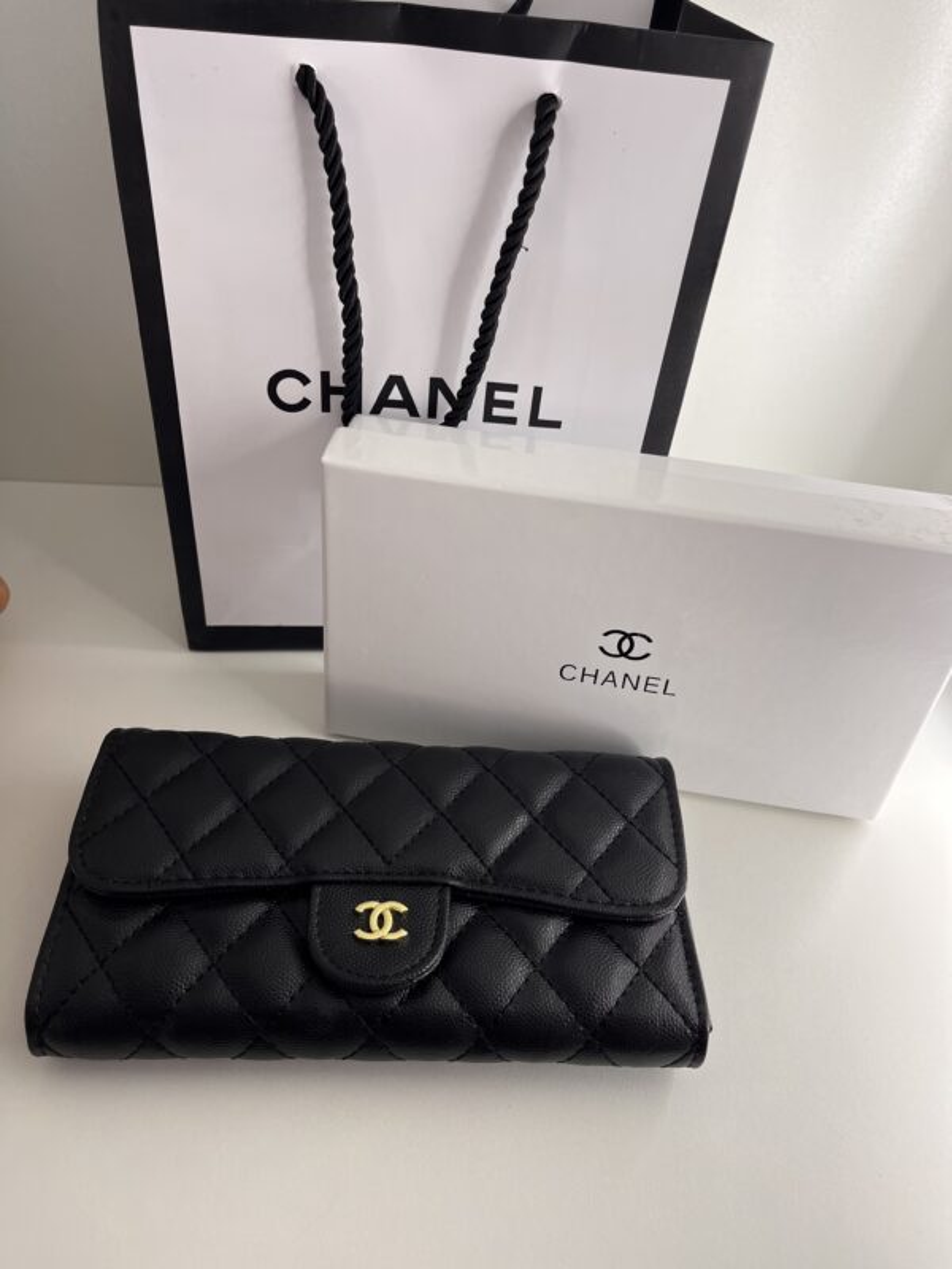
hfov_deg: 53.1
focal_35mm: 26
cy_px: 634
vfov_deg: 67.3
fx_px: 953
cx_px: 476
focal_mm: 5.1
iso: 100
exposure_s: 1/121
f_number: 1.6
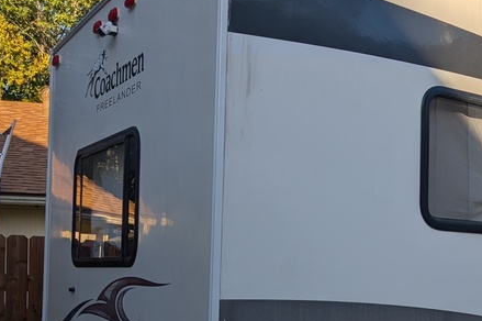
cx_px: 524
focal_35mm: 57
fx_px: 763
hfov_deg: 31.3
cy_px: 283
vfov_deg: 23.2
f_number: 1.68
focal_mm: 6.9
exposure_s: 1/1471
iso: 21
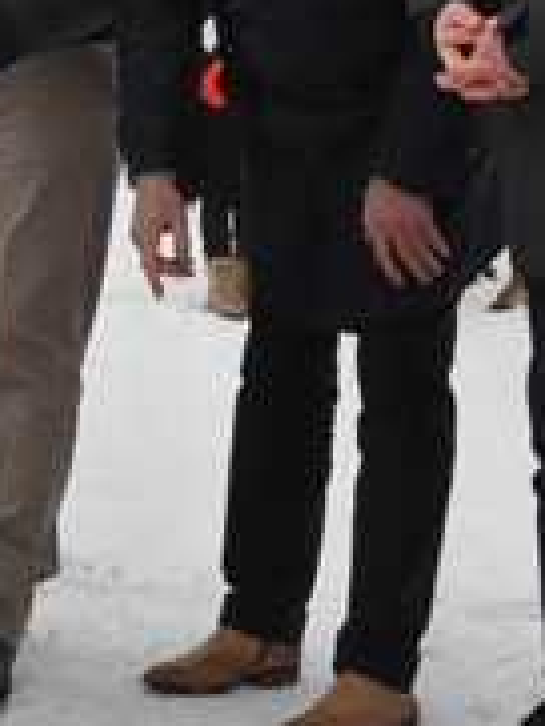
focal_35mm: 114
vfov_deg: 17.0
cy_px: 84
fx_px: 2390
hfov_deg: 12.2
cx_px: -349
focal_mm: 22
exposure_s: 1/1000
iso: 1250
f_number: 16
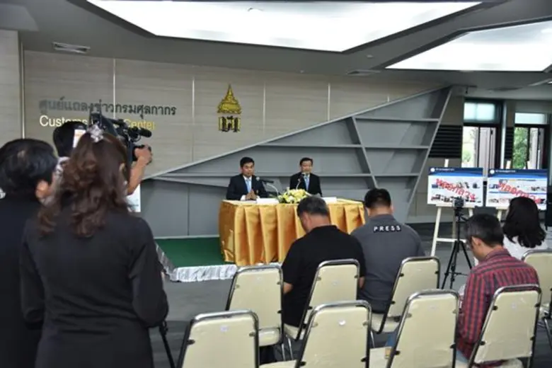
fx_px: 537
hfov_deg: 54.4
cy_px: 184
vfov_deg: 37.9
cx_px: 276
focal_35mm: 35
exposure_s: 1/125
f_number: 4
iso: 900
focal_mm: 35
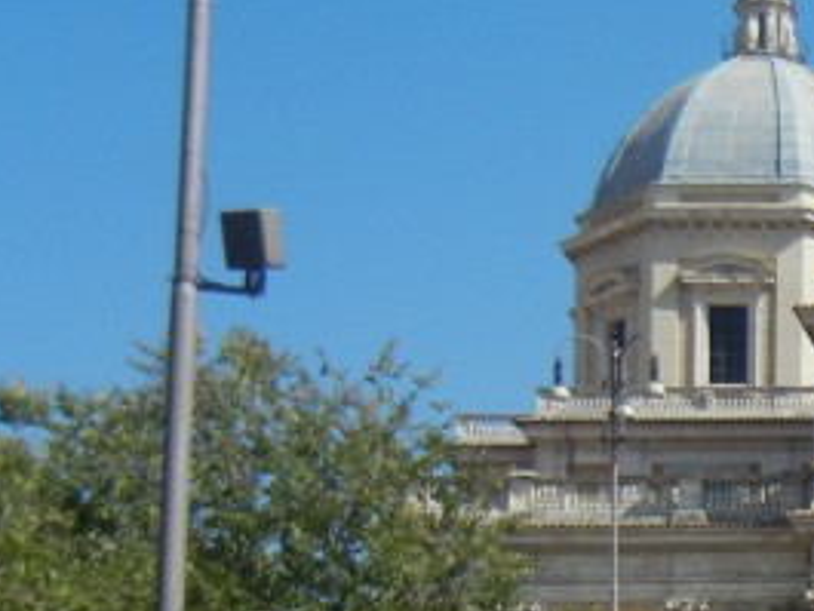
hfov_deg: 15.2
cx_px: 1352
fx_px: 2729
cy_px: 774
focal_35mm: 116
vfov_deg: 12.4
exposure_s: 1/448
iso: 160
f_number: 7
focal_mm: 5.4
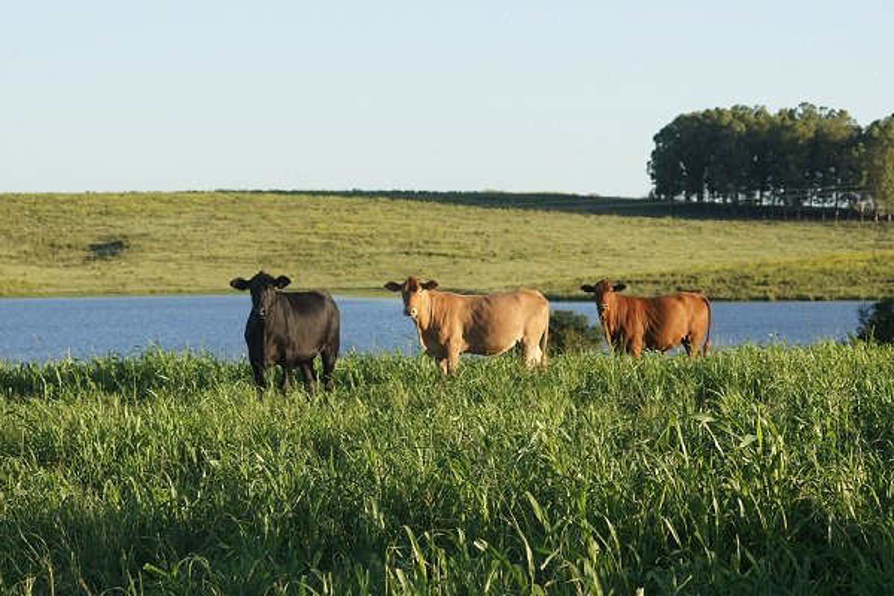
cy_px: 298
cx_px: 447
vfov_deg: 10.2
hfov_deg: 15.2
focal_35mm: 135
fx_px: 3352
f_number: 8
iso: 200
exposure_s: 1/250
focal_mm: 90
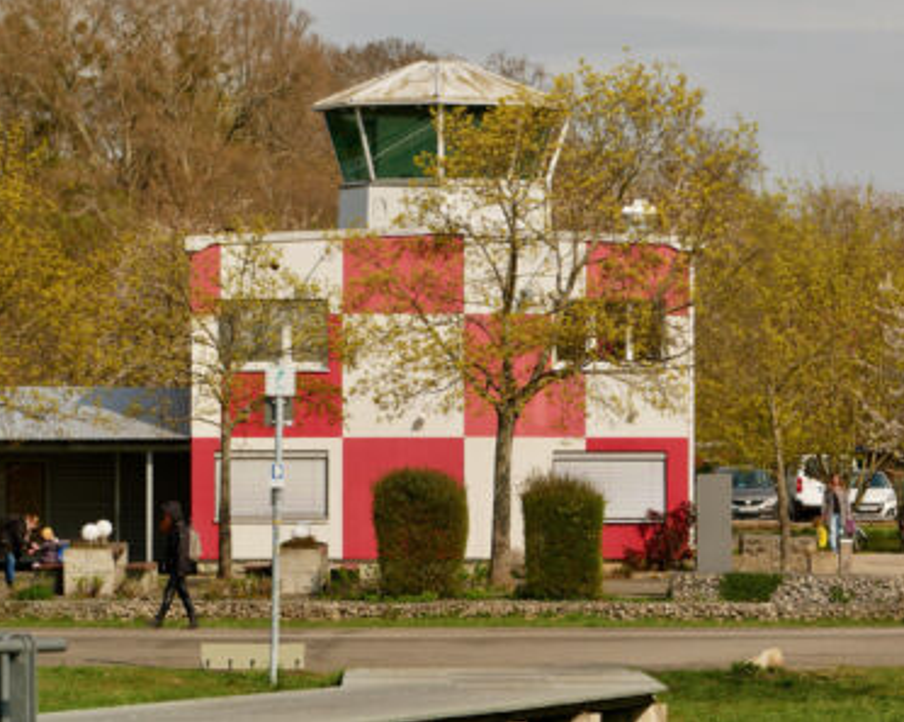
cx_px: 446
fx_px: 7405
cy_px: 360
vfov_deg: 5.6
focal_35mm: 277
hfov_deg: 7.0
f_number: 8
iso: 200
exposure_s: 1/800
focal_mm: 132
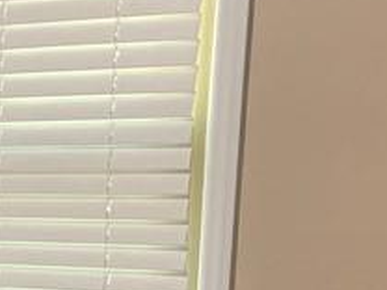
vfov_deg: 11.1
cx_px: -300
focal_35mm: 128
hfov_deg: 13.8
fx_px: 1431
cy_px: 448
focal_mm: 5.1
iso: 250
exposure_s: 1/60
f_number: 1.6
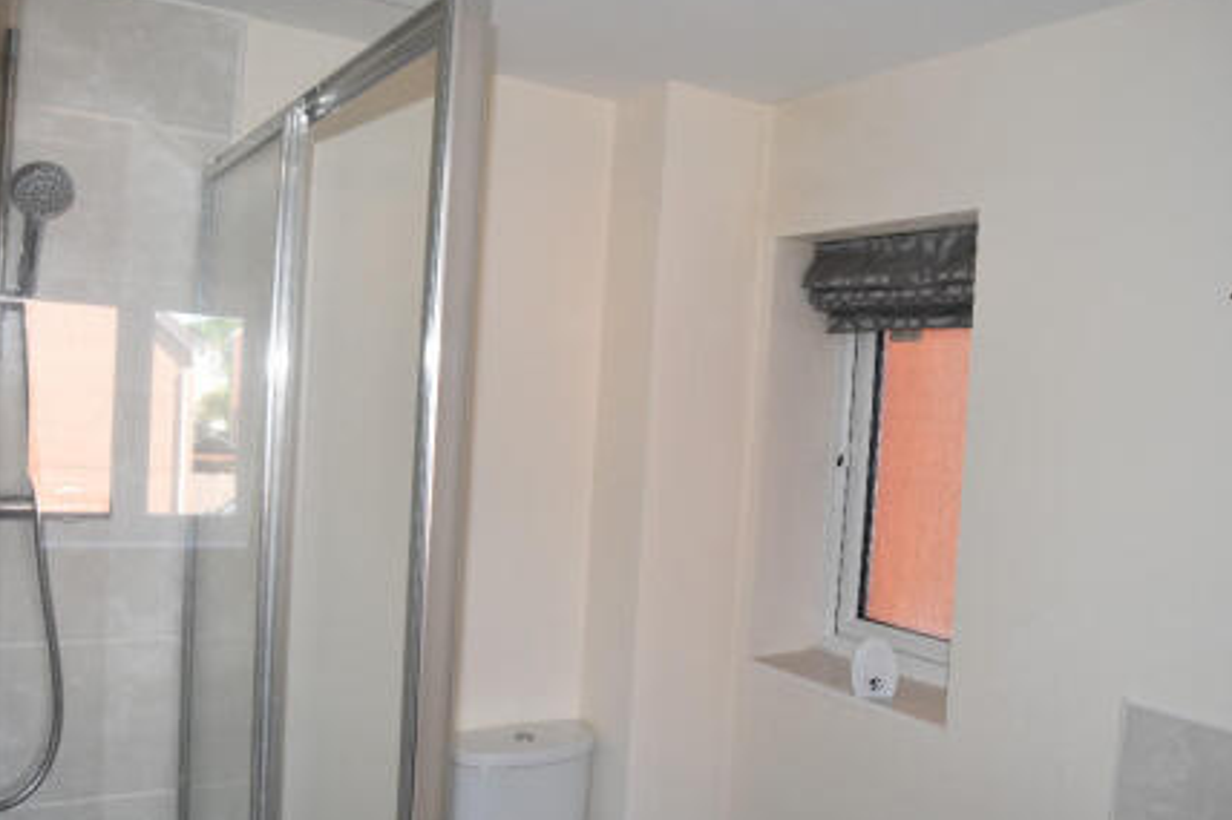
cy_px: 439
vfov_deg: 43.5
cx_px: 587
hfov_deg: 61.9
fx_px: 1026
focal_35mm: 30
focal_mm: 18
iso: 800
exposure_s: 1/100
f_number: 5
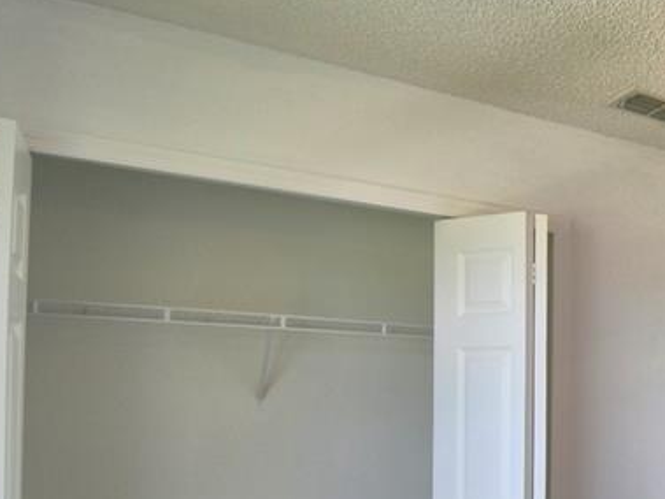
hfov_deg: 36.1
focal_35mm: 39
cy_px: 392
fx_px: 749
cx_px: 816
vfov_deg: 35.7
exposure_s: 1/200
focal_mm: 10
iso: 200
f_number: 4.5
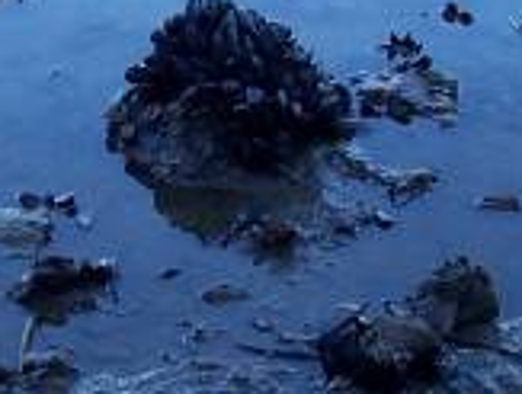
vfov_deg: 12.9
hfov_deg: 17.0
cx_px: 170
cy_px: 82
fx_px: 1738
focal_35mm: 115
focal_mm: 5.6
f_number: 2.8
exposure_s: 1/250
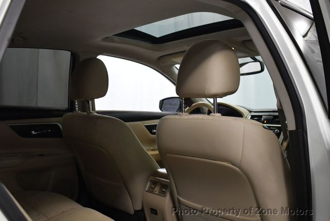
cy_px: 110
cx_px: 165
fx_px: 330
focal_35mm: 36
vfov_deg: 36.9
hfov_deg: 53.1
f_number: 3.5
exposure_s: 1/125
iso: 1600
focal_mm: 18
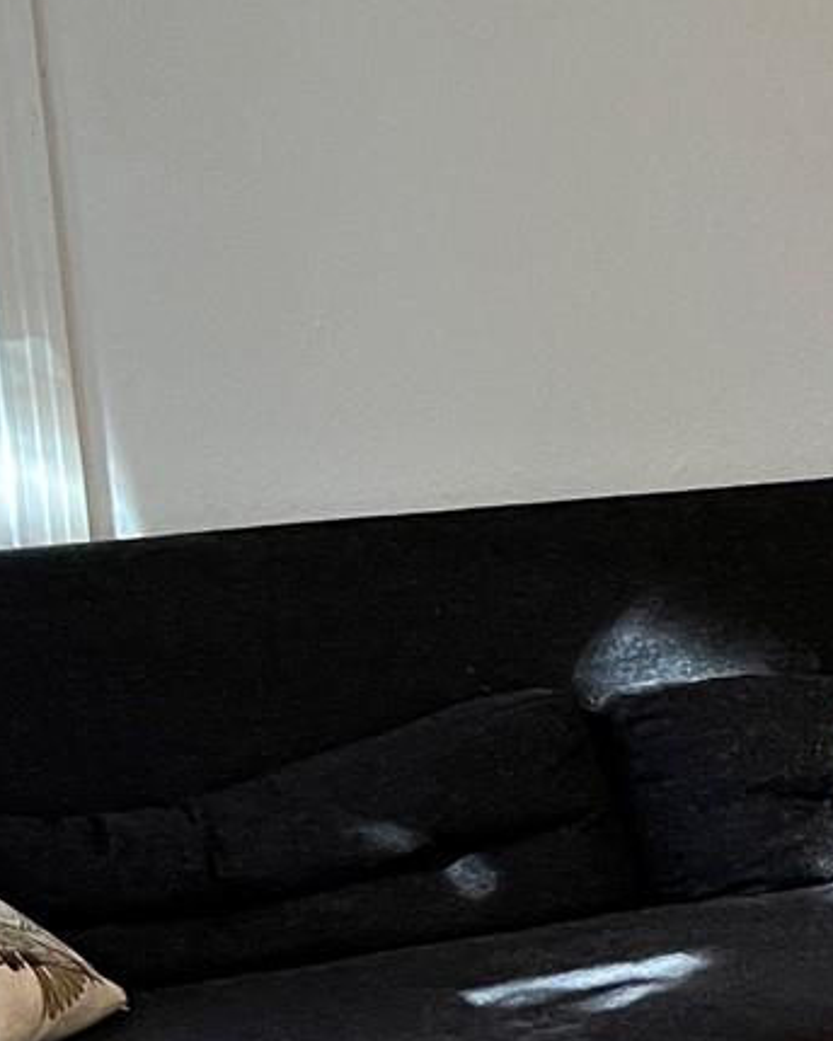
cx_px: 1831
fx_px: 3729
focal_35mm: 121
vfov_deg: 15.8
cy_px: 775
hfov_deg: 11.2
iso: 125
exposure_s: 1/60
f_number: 1.5
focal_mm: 5.7
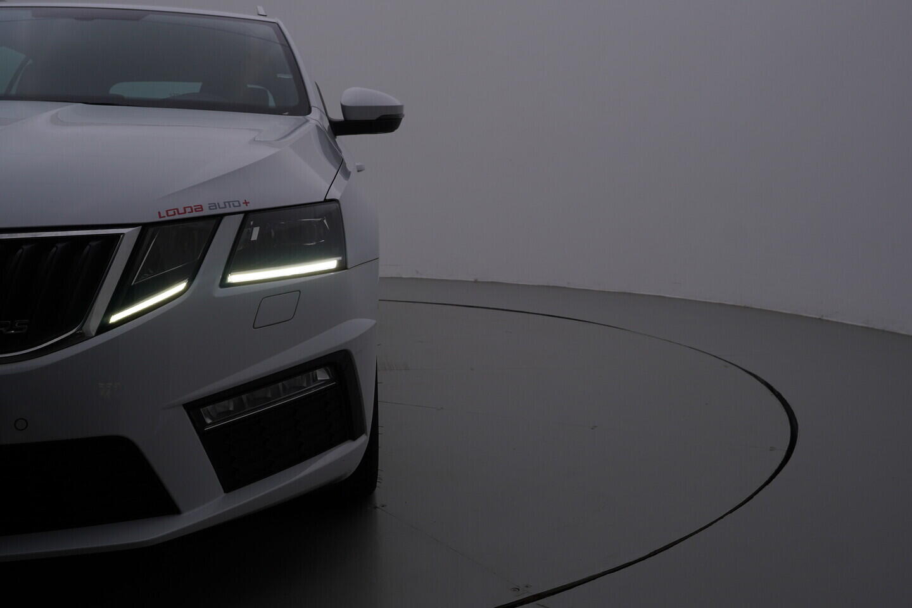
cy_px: 304
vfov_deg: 36.9
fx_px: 912
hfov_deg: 53.1
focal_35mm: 36
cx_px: 456
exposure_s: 1/200
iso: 125
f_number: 6.3
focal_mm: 24
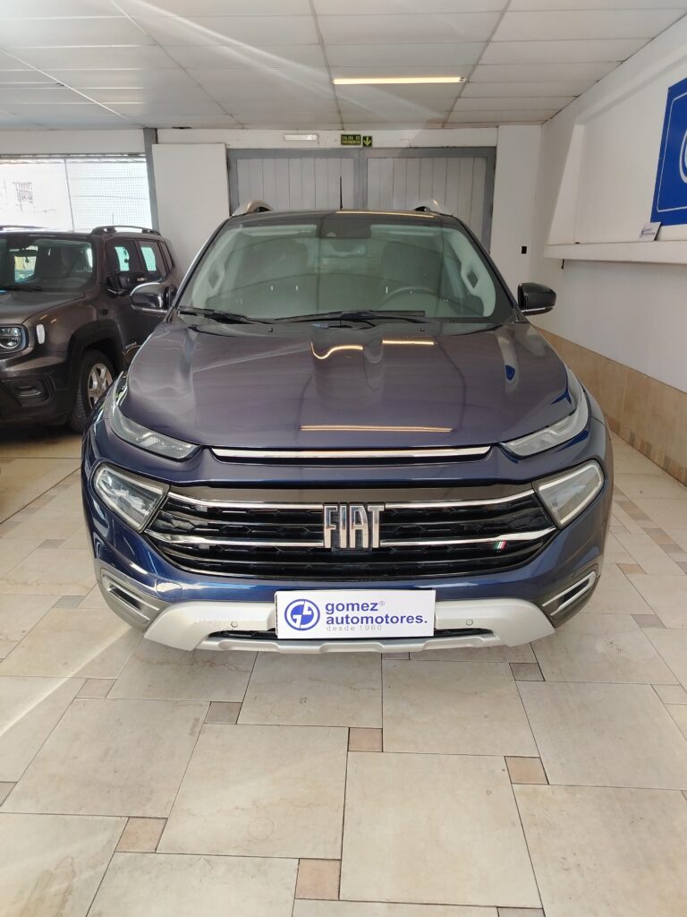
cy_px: 458
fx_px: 635
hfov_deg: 56.8
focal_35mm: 24
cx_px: 344
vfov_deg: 71.6
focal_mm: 5.25
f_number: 1.75
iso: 233
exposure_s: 1/100
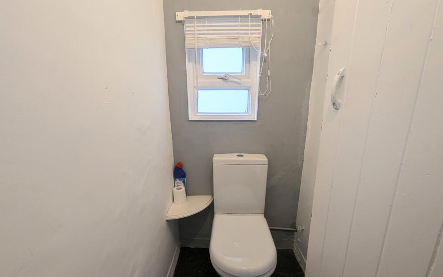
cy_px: 153
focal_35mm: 14
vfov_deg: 78.4
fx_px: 169
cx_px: 220
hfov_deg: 105.3
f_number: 2.2
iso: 57
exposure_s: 1/35
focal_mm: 1.95
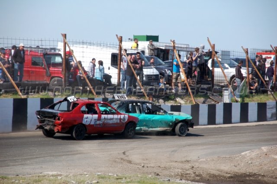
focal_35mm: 174
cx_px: 138
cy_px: 92
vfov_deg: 7.9
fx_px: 1338
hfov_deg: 11.8
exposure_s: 1/1000
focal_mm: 116
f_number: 6
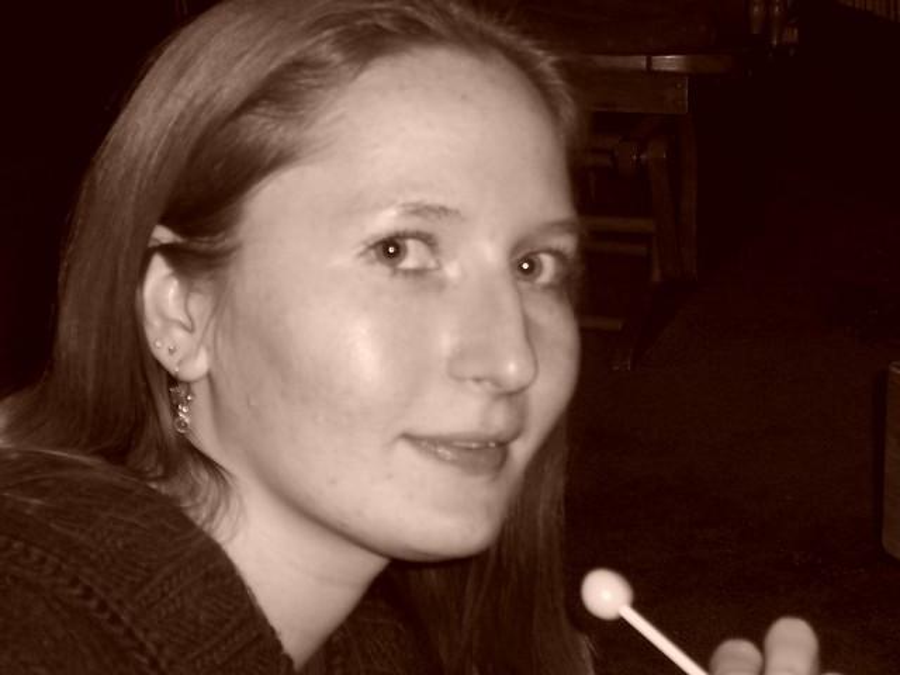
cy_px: 338
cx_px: 450
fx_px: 2314
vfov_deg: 16.6
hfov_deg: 22.0
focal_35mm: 89
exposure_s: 1/90
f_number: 4.1
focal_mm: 13.5
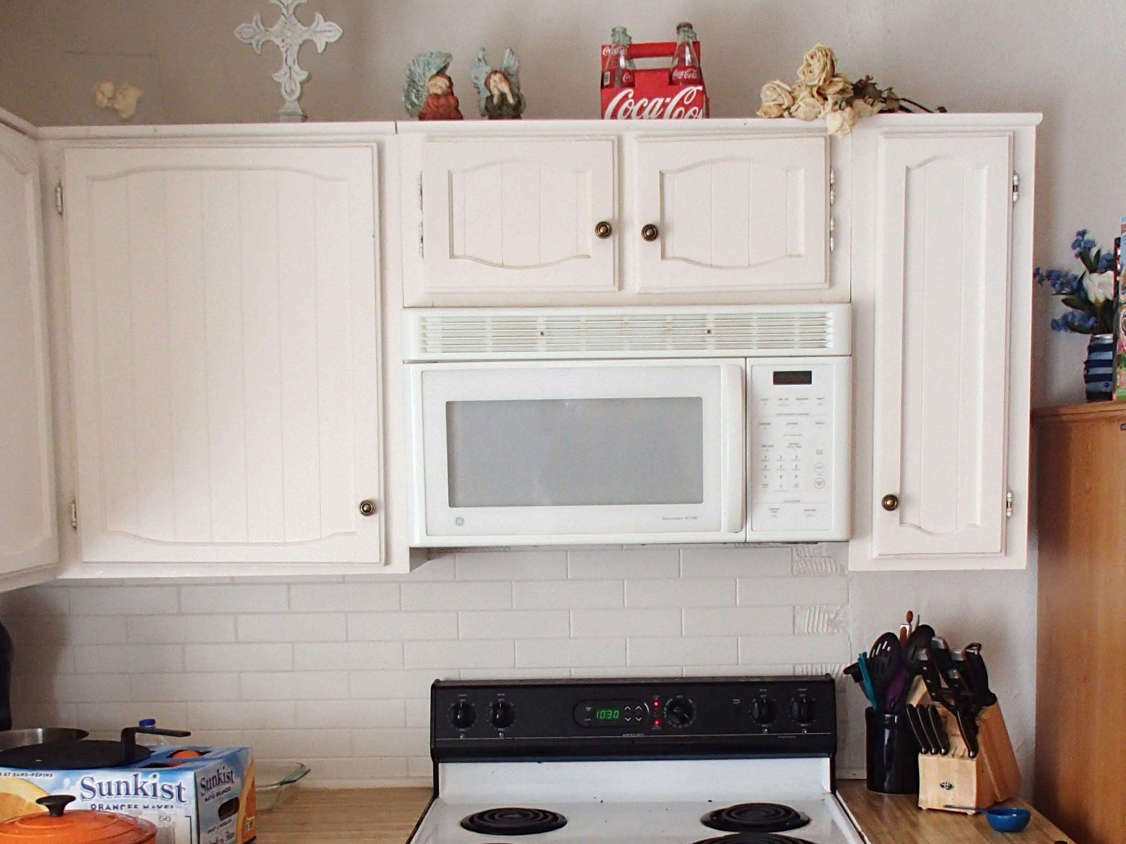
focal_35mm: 48
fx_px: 1561
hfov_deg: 39.7
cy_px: 644
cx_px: 572
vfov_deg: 29.7
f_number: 3.9
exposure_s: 1/40
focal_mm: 5
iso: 200
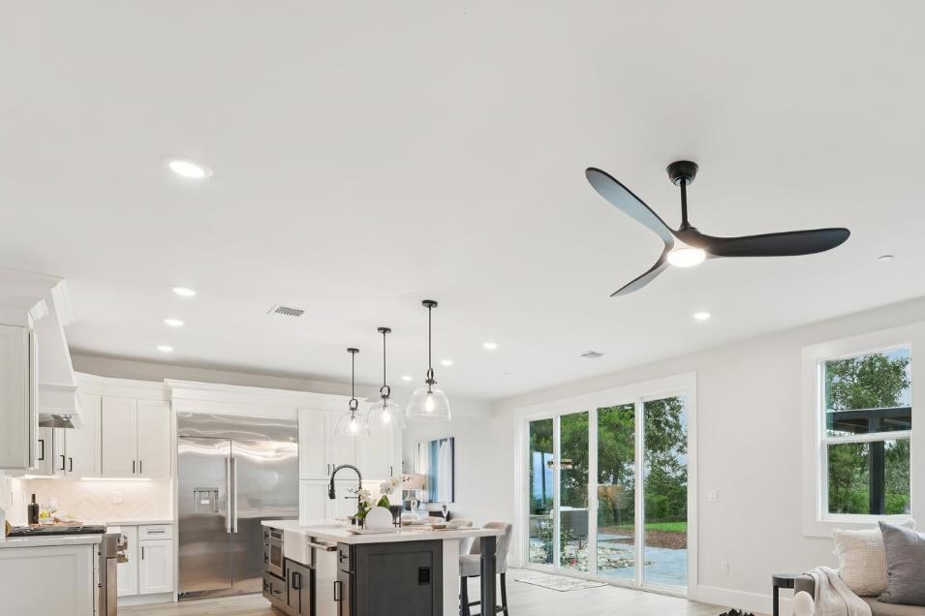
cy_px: 483
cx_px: 632
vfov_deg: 53.8
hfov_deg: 75.6
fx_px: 565
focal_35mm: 22
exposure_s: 1/50
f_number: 8
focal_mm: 14
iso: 640
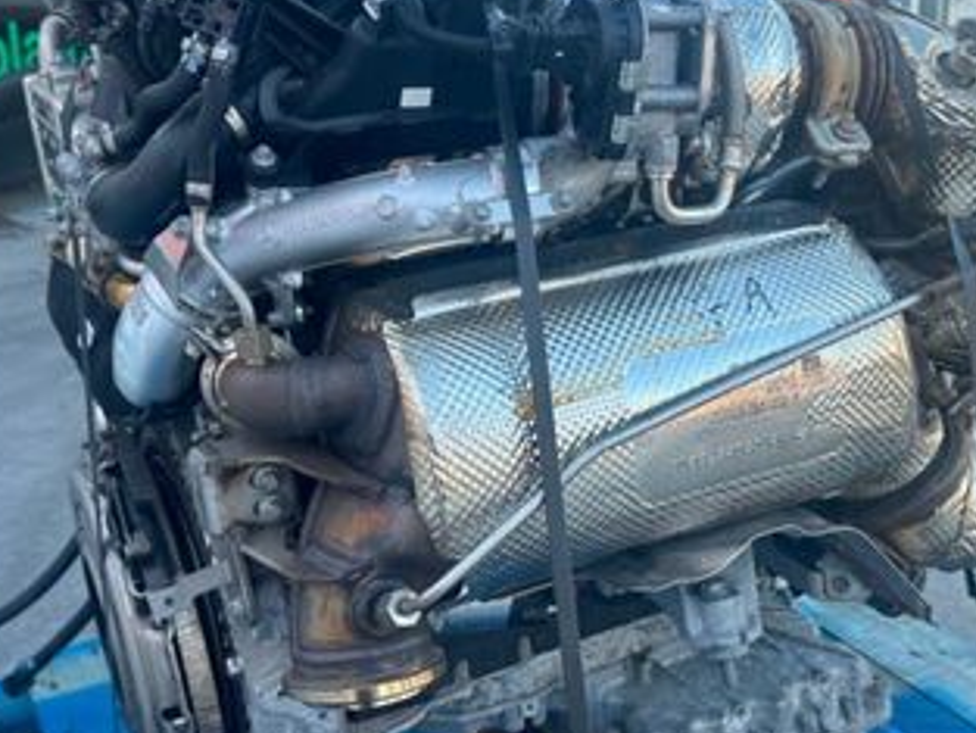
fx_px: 1297
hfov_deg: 41.2
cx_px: 490
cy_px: 359
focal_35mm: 46
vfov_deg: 31.5
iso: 80
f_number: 1.78
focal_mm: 6.86
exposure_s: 1/384
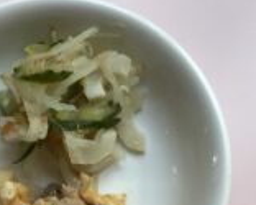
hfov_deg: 19.6
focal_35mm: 97
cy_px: 301
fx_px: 735
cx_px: 64
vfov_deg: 14.8
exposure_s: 1/60
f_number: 2.4
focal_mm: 3.3
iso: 25
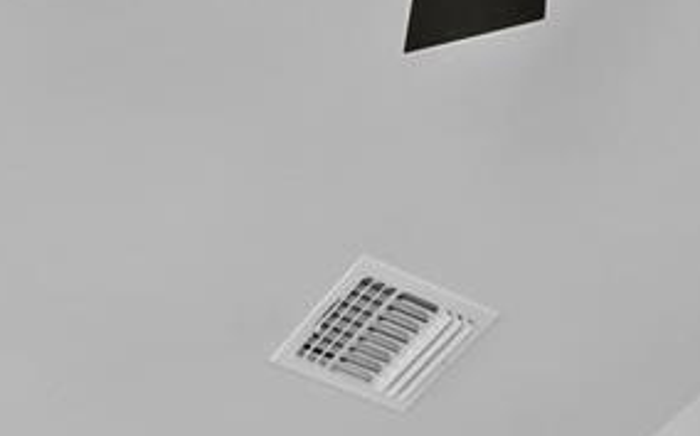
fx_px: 1963
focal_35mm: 103
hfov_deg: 20.2
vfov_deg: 9.5
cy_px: 1354
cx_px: 283
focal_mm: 14
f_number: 8
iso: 100
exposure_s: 1/1.67
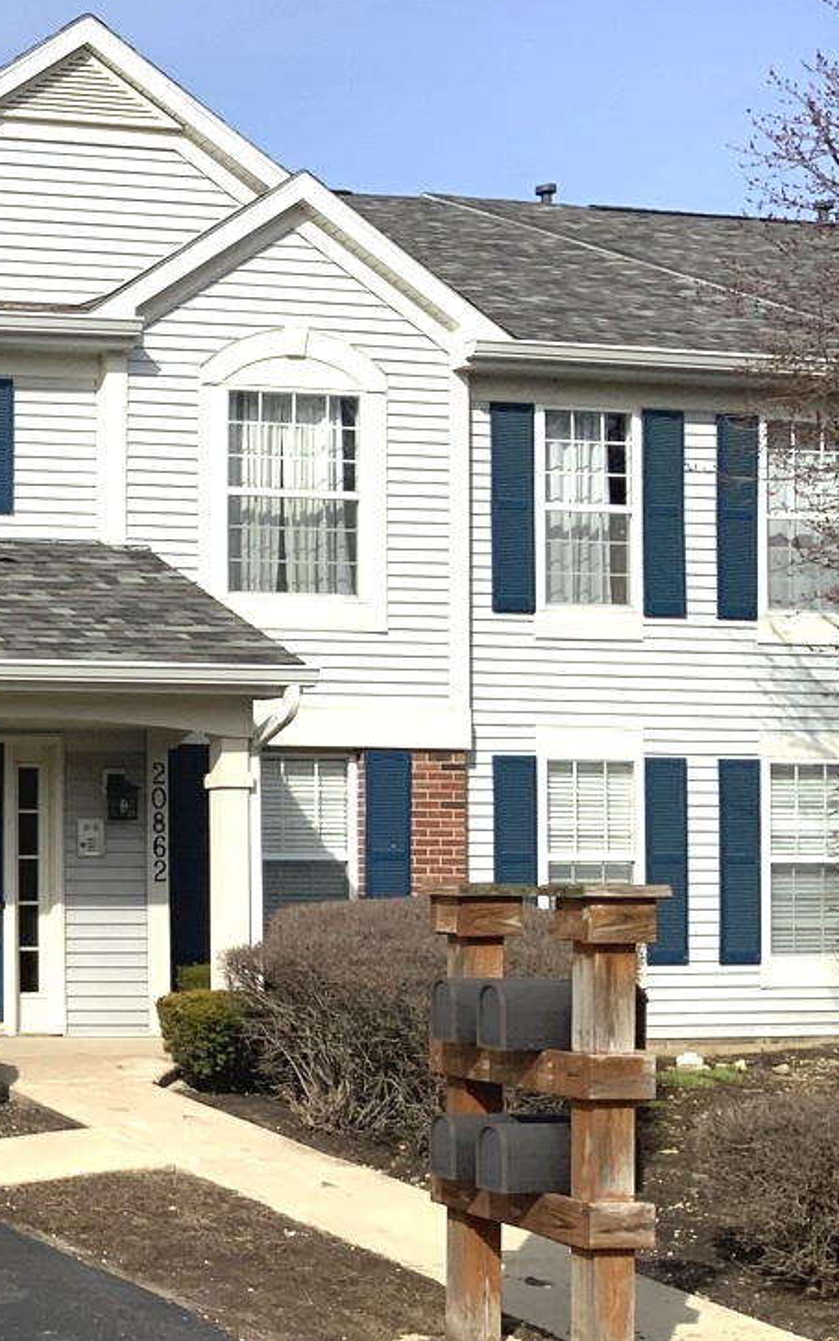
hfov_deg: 18.5
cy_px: 853
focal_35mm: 61
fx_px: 2231
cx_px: -469
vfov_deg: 33.3
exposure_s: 1/3534
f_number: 1.8
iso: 20
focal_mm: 3
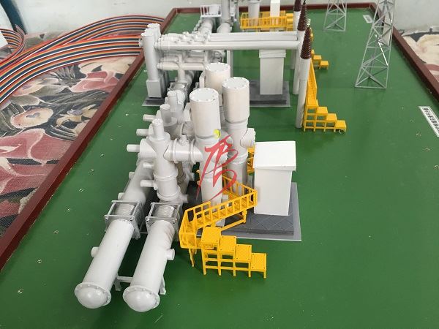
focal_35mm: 29
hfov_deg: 61.7
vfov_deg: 48.2
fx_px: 368
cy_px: 164
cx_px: 220
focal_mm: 4.15
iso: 125
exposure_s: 1/33
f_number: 2.2
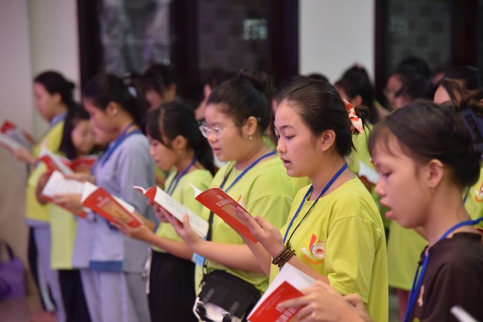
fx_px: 1409
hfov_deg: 19.4
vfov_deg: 13.1
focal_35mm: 105
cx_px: 242
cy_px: 161
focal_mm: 105
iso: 2000
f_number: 4
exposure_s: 1/100
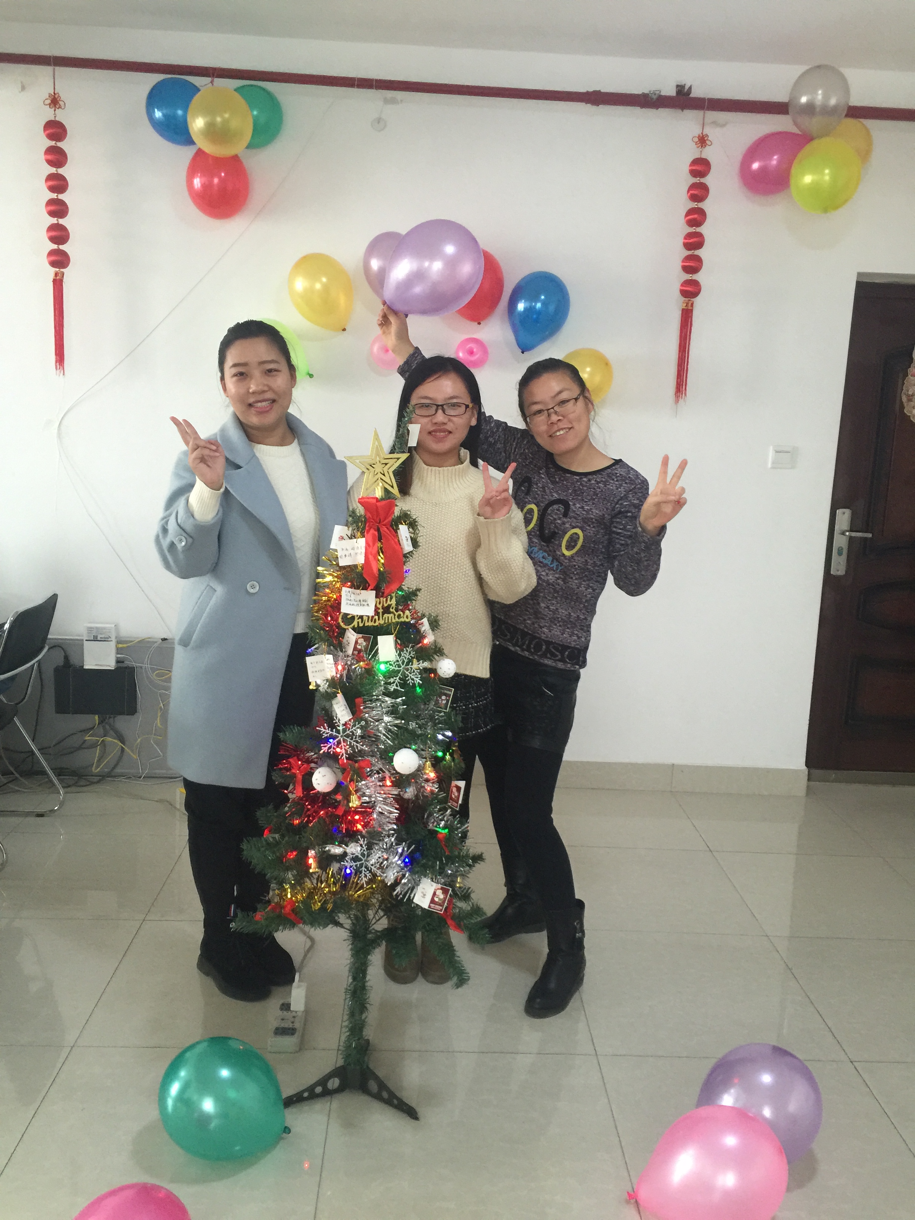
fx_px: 1022
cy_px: 610
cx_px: 458
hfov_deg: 48.2
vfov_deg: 61.7
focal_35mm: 29
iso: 100
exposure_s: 1/17
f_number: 2.2
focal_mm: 4.15
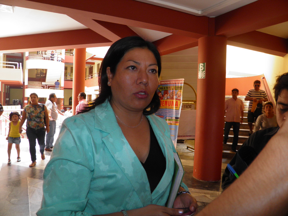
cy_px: 108
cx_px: 144
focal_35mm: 28
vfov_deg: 49.7
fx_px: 233
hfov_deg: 63.4
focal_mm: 4.9
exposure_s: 1/30
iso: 100
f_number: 2.8
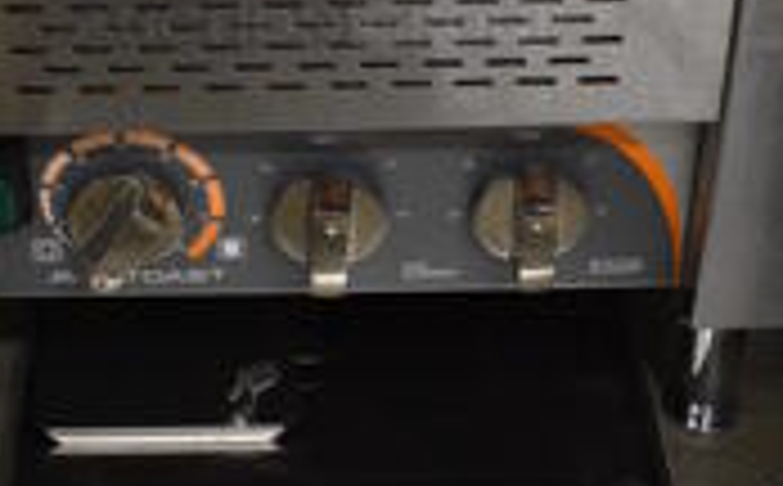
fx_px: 1619
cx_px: 324
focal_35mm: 76
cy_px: -74
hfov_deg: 27.2
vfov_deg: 16.5
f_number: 3.5
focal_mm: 18
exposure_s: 1/125
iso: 2500
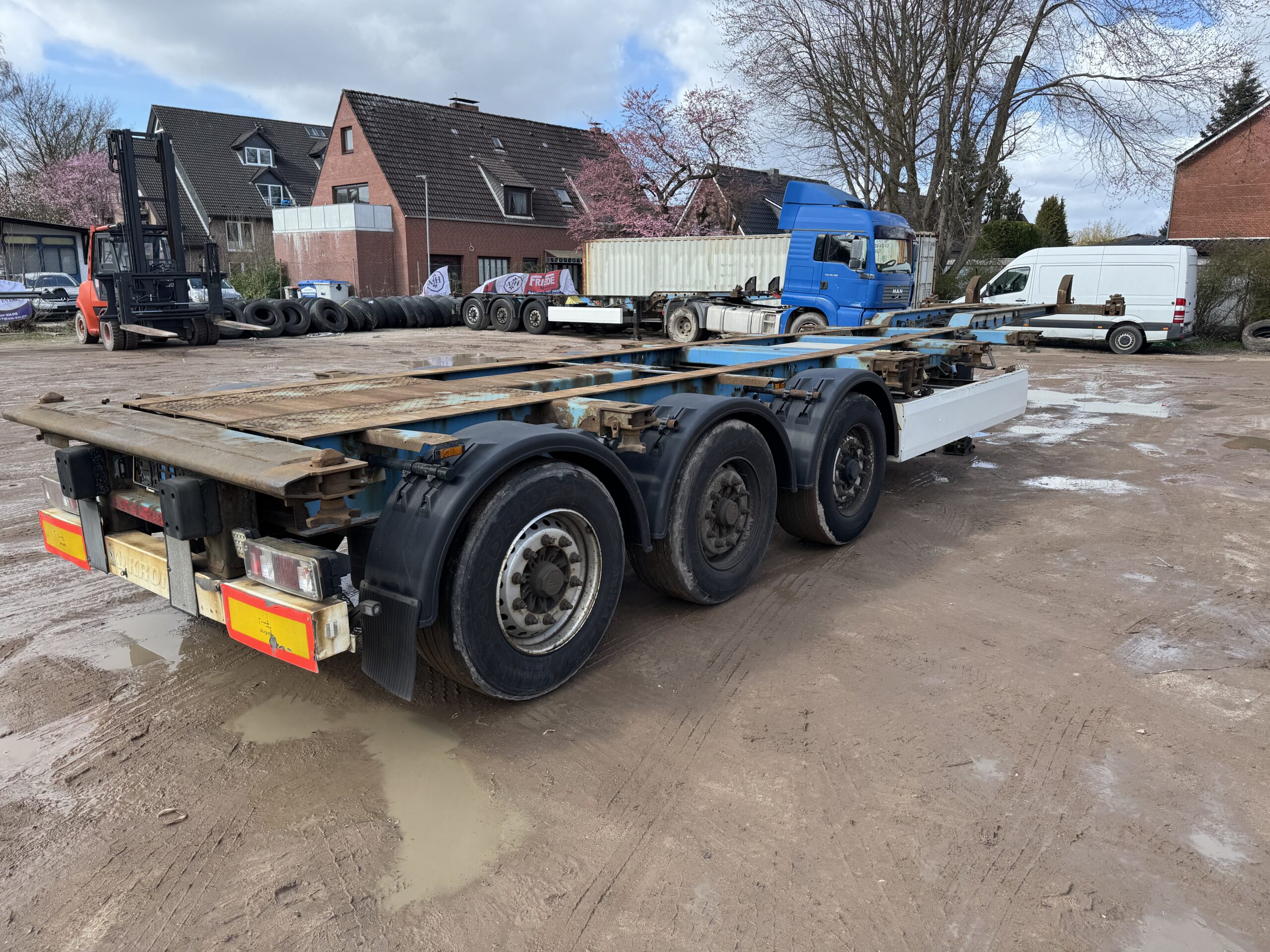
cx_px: 635
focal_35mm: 24
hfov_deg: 71.6
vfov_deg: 56.8
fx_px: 881
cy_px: 476
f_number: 1.78
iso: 80
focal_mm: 6.76
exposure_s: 1/1456
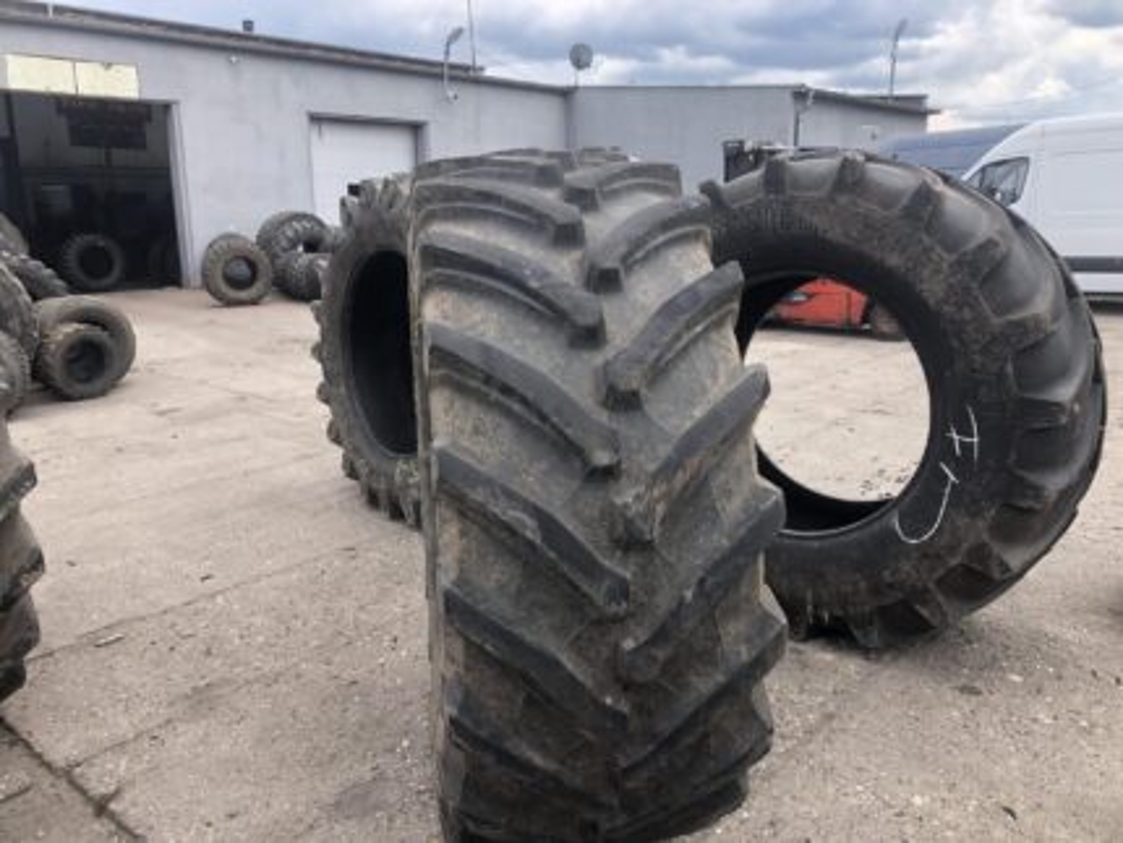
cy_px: 422
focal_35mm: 28
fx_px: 909
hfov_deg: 63.4
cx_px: 562
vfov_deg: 49.8
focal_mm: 3.99
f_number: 1.8
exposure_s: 1/623
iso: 20
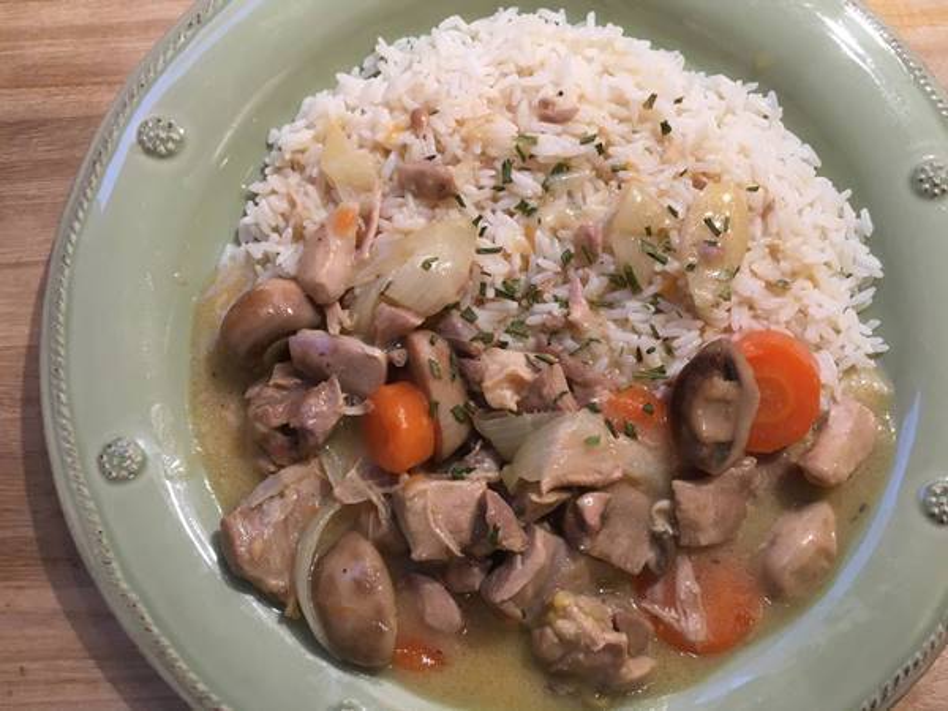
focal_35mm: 29
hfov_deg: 61.7
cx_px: 474
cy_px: 356
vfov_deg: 48.2
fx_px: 794
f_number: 2.2
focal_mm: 4.15
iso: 100
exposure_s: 1/33
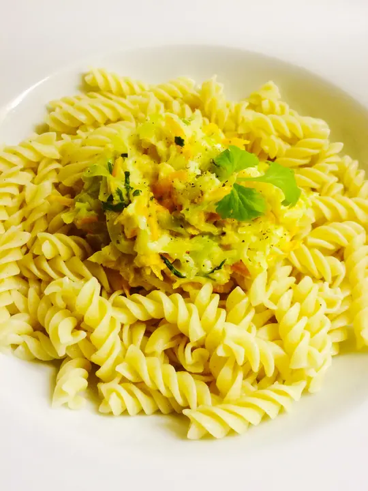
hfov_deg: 48.2
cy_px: 246
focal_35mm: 29
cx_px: 184
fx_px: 411
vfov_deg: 61.7
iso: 125
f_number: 2.2
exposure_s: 1/33
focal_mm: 4.15
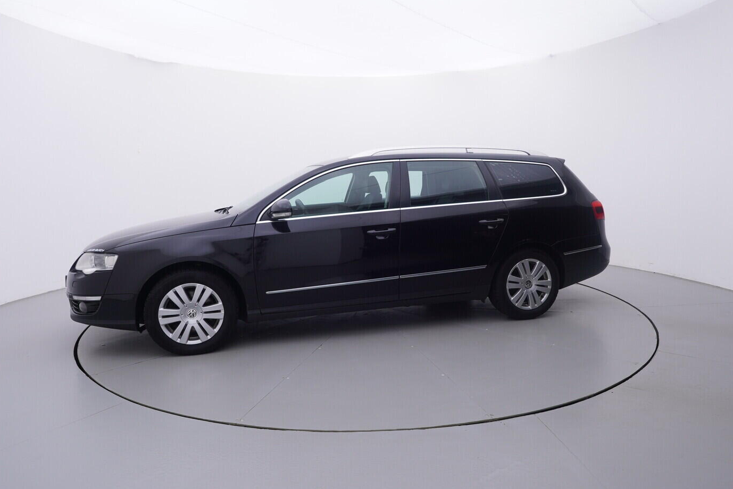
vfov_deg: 54.1
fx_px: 479
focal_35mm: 24
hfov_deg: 74.8
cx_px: 367
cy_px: 239
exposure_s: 1/80
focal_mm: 15
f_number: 5
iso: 200
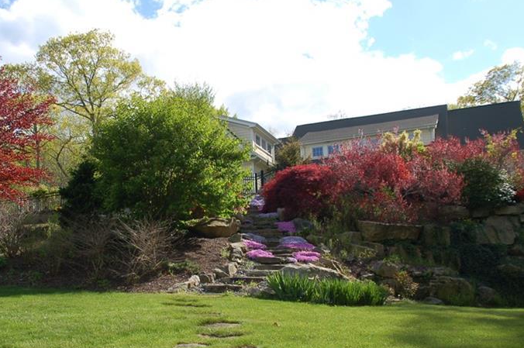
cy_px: 198
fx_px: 727
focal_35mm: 50
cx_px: 222
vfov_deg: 26.9
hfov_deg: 39.5
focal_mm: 22
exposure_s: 1/500
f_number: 6.3
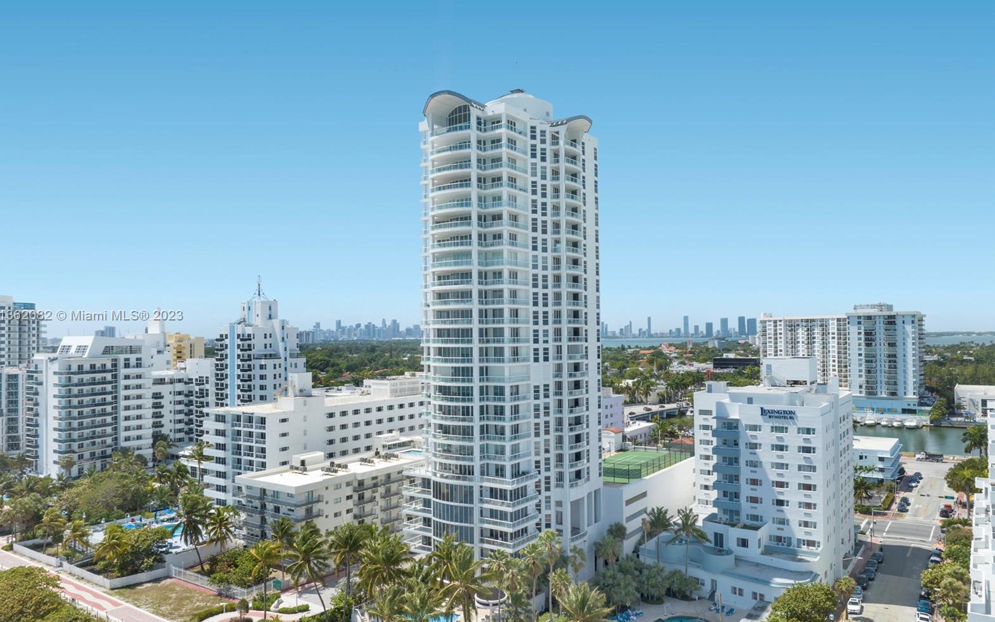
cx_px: 488
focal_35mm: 26
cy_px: 316
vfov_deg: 47.6
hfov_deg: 70.4
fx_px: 705
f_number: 5.6
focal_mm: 12.29
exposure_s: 1/800
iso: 100
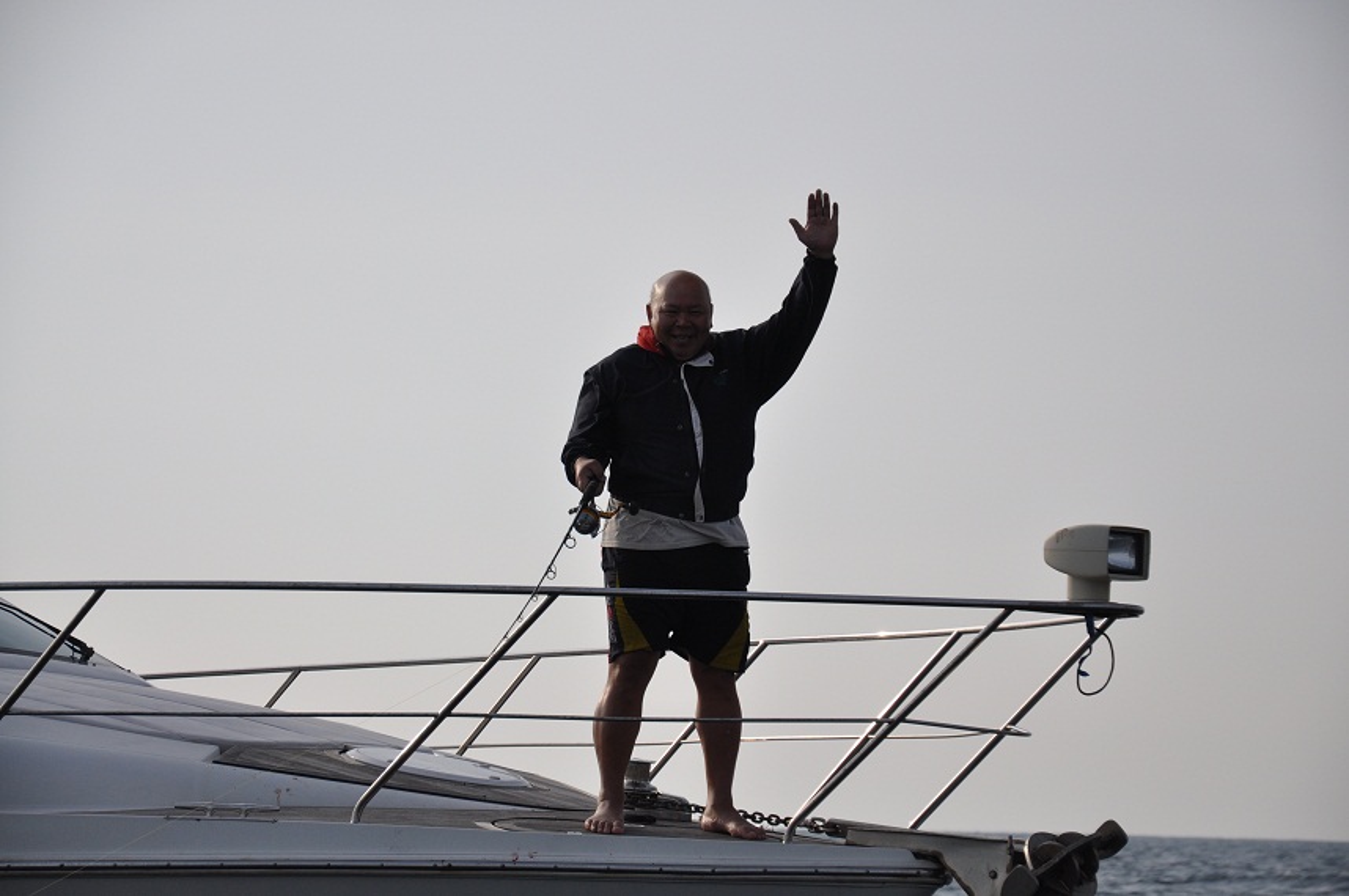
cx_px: 674
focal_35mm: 138
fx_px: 5165
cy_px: 448
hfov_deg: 14.9
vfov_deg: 9.9
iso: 400
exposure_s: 1/800
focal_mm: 92
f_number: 8
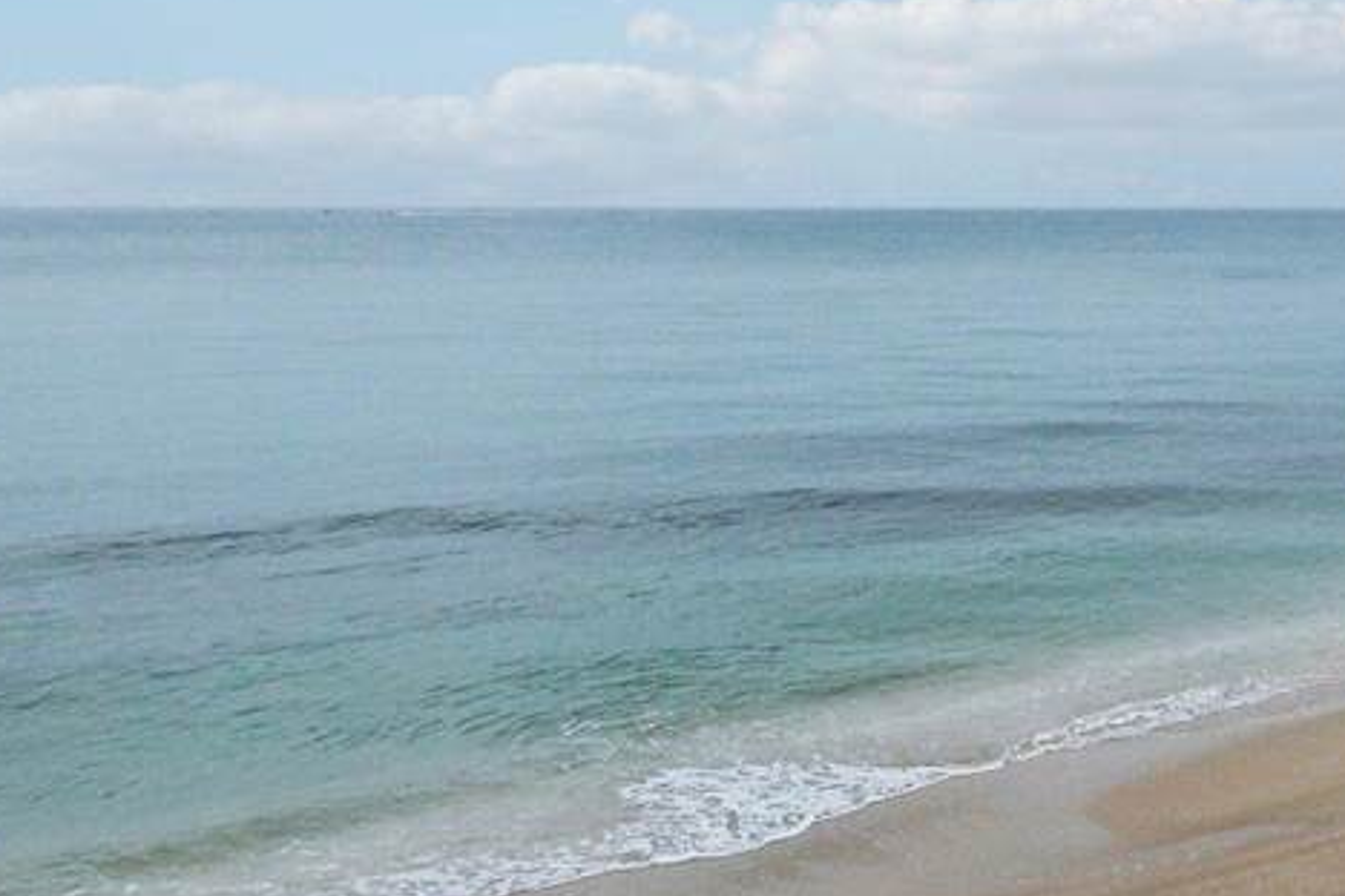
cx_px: 1385
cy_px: 263
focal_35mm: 41
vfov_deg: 32.2
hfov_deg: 40.6
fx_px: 1532
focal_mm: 10
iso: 1250
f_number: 8
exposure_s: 1/5000
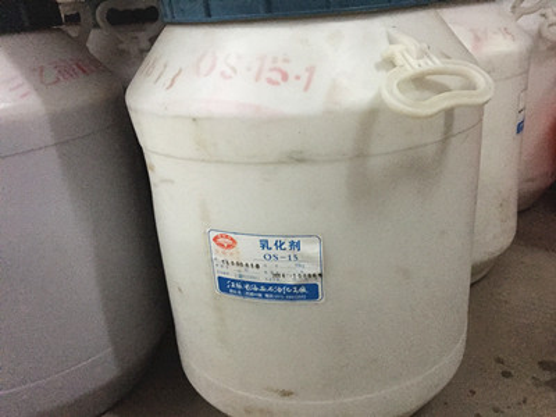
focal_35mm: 29
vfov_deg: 48.2
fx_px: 466
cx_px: 278
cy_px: 208
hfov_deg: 61.7
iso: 500
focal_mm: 4.15
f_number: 2.2
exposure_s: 1/15
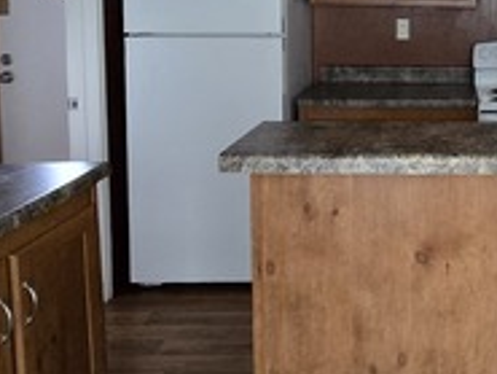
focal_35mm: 45
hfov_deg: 38.6
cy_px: 51
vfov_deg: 31.0
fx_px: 647
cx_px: 465
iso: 1250
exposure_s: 1/60
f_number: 2.2
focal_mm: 2.2
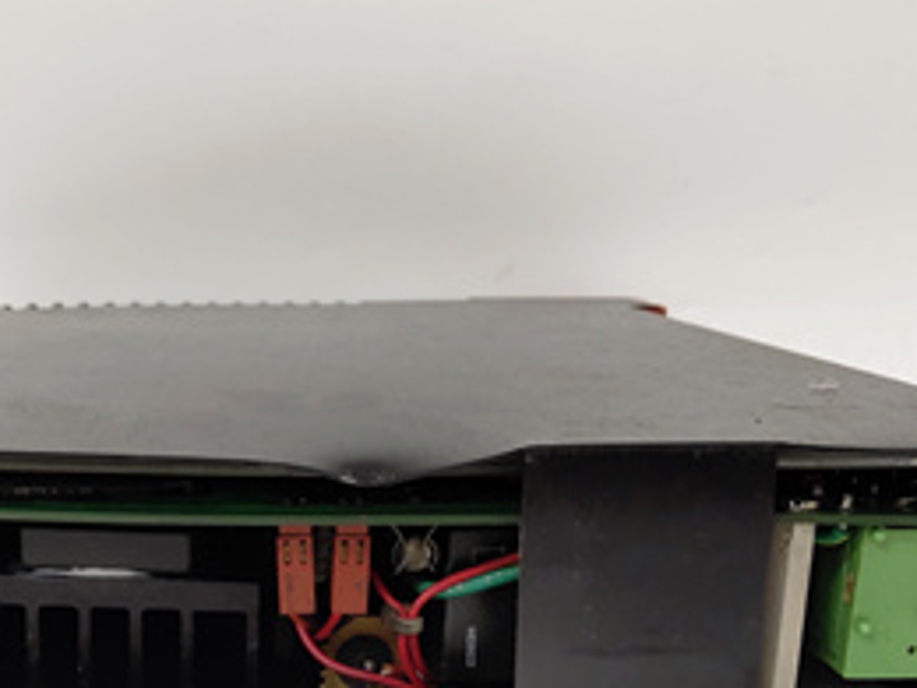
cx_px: 272
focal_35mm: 50
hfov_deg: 37.6
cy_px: 595
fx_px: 1325
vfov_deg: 28.2
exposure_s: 1/33
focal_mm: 3.87
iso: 404
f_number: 2
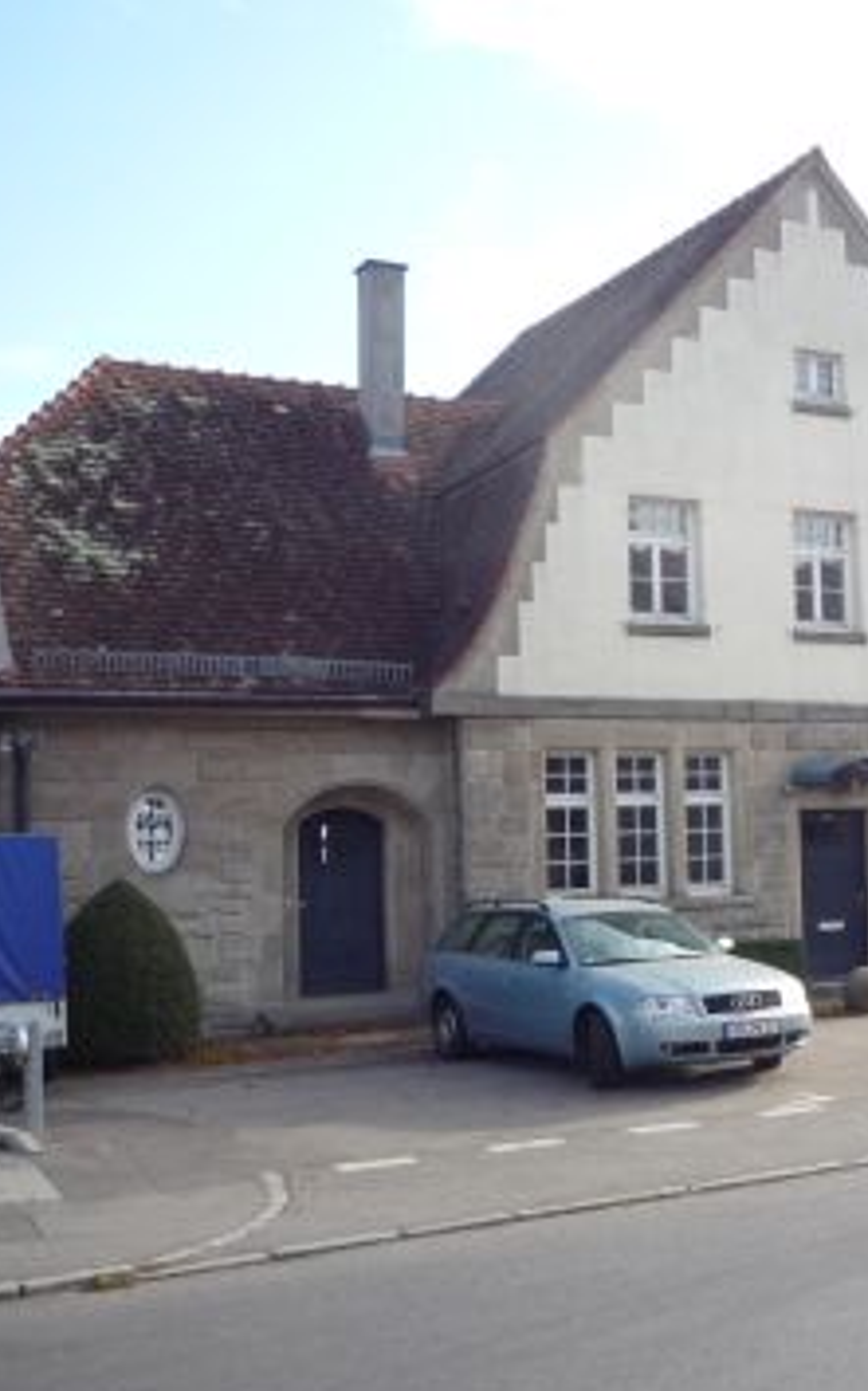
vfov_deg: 43.5
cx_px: 786
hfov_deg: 27.0
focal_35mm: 46
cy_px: 703
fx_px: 1742
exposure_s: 1/250
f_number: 4
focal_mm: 5.2
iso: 100
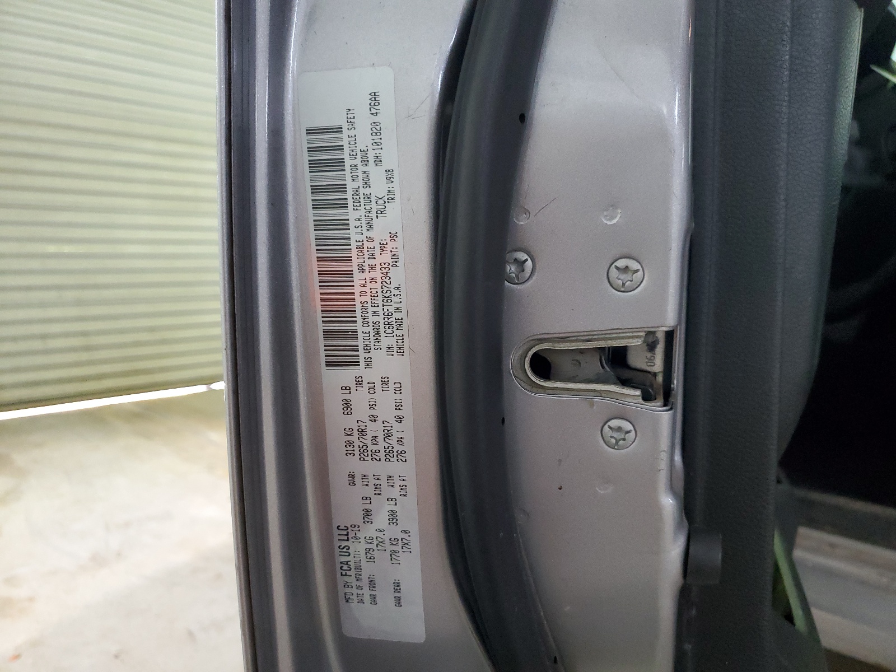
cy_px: 336
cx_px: 448
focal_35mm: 26
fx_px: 673
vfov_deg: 53.1
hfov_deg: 67.3
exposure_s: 1/60.2
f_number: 1.5
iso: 384
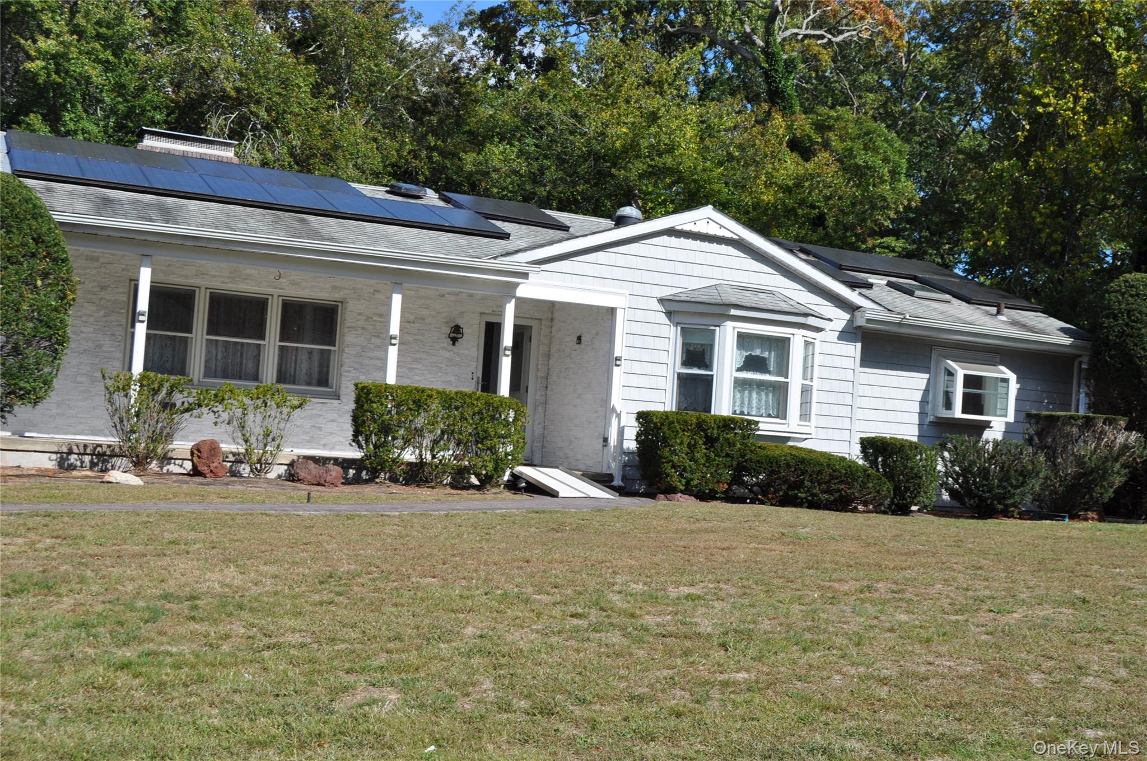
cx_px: 574
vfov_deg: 31.8
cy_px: 380
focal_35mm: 42
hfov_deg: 46.5
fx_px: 1336
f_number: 10
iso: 200
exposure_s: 1/400
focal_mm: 28
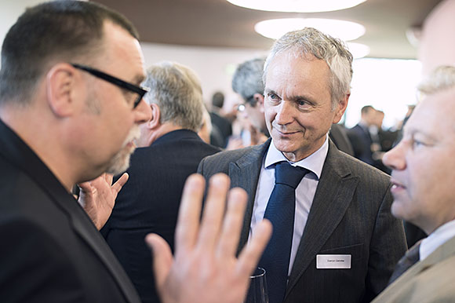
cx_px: 228
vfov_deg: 27.0
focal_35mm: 50
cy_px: 152
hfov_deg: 39.6
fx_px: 632
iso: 2000
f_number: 2.5
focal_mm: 50
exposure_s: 1/160
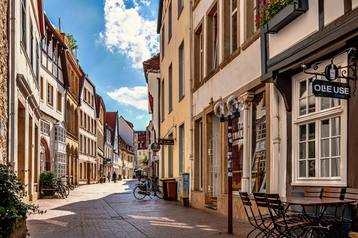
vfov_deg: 40.0
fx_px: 328
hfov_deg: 57.2
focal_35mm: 33
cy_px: 119
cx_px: 179
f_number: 11
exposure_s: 1/550
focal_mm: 21.9
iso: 200
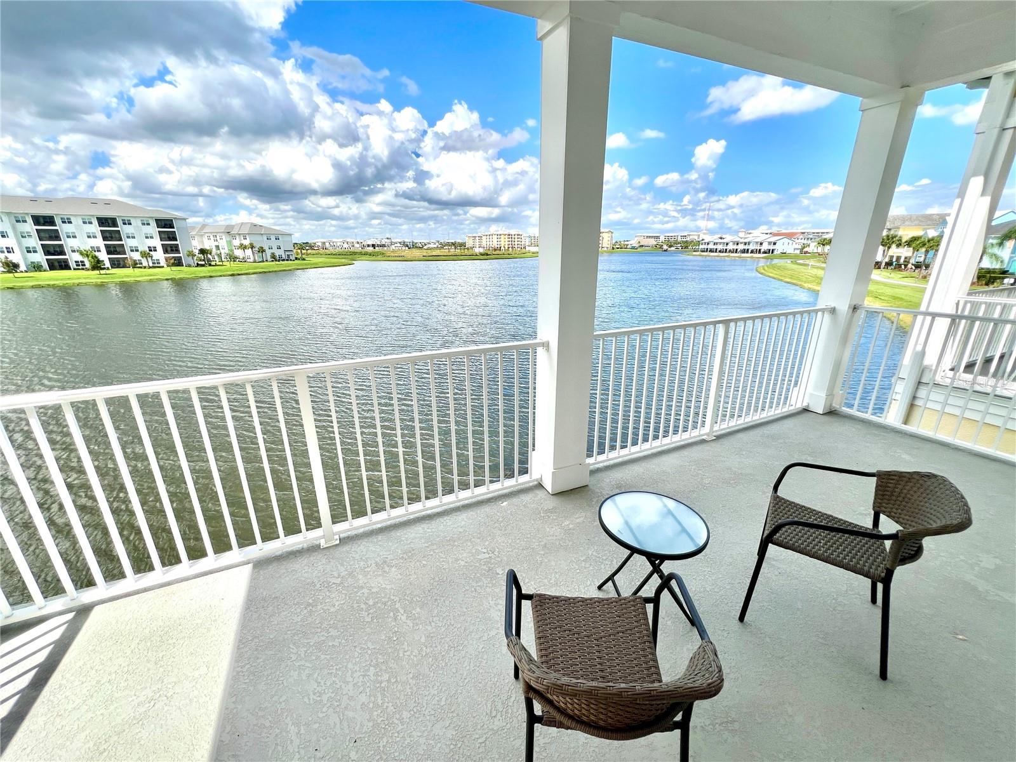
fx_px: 382
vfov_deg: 89.9
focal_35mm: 13
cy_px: 381
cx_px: 508
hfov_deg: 106.2
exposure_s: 1/1309
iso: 32
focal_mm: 1.57
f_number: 1.8
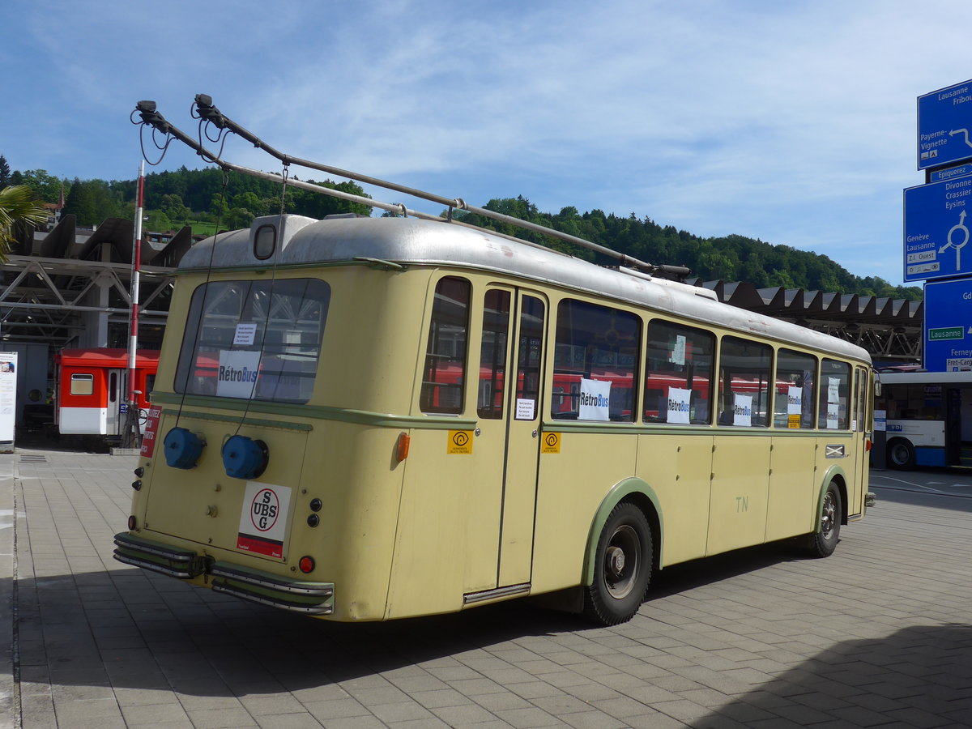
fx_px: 955
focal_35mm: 34
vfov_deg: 41.8
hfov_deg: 54.0
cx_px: 486
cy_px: 364
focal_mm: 7
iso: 80
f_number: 3.2
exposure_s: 1/1600
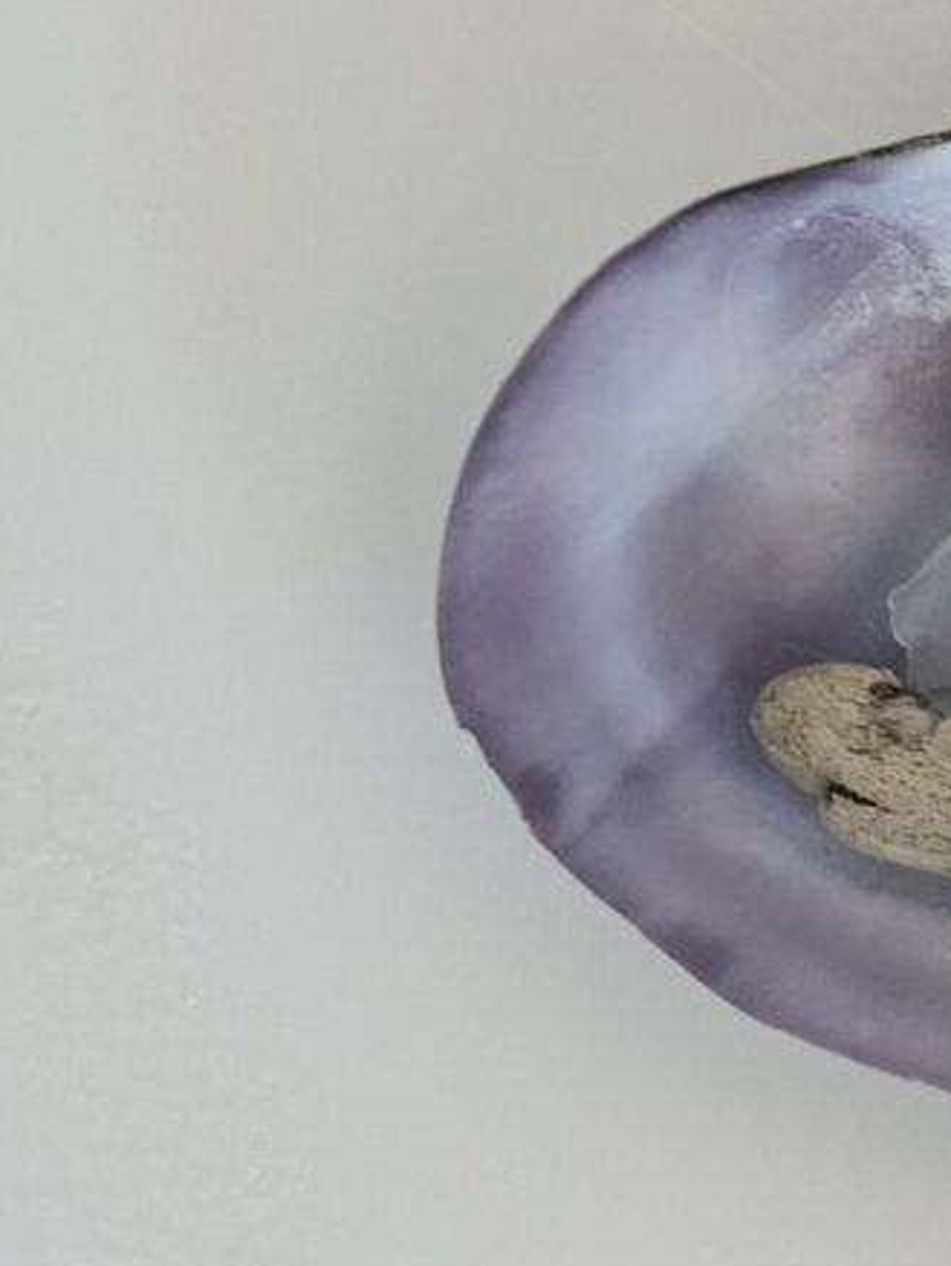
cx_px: 1231
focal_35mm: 76
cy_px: 205
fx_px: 2781
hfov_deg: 18.1
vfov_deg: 25.1
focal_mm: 5.43
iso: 386
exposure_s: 1/60
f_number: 1.89
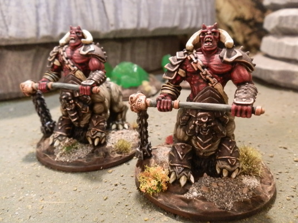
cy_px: 112
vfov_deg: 49.7
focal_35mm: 28
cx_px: 149
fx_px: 241
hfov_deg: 63.4
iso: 400
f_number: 3.1
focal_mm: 5
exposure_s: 1/50
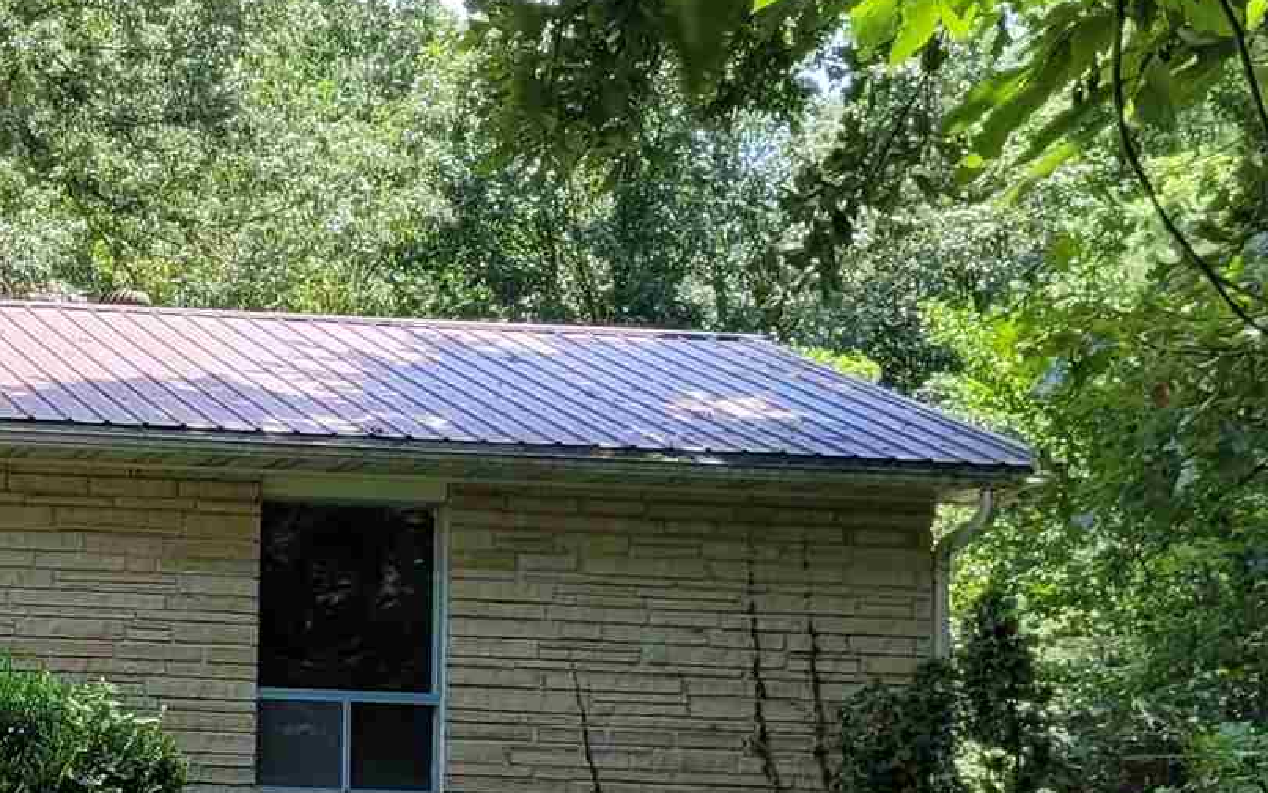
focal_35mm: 105
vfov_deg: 12.4
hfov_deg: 18.3
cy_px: 735
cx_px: -442
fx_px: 3629
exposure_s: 1/699
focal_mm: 5.4
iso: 40
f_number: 1.8
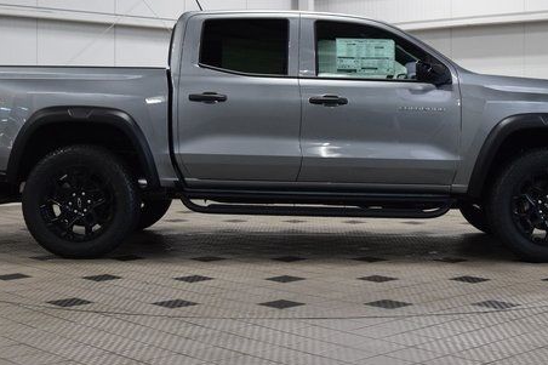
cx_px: 289
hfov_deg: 29.7
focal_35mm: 68
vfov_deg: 19.9
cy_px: 123
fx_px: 1035
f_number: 8
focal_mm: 32
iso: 1600
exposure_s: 1/60
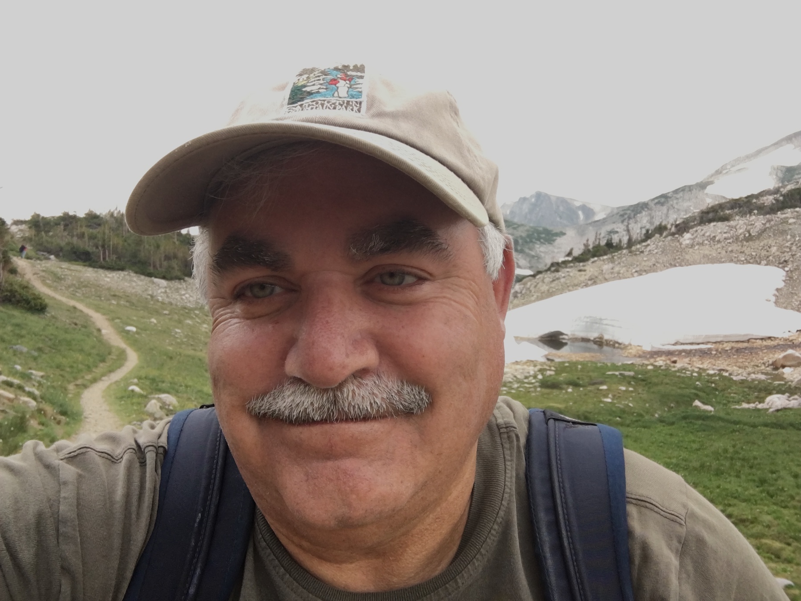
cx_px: 400
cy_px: 300
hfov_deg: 58.4
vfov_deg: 45.4
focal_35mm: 31
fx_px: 717
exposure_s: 1/316
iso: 32
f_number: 2.2
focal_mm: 2.65
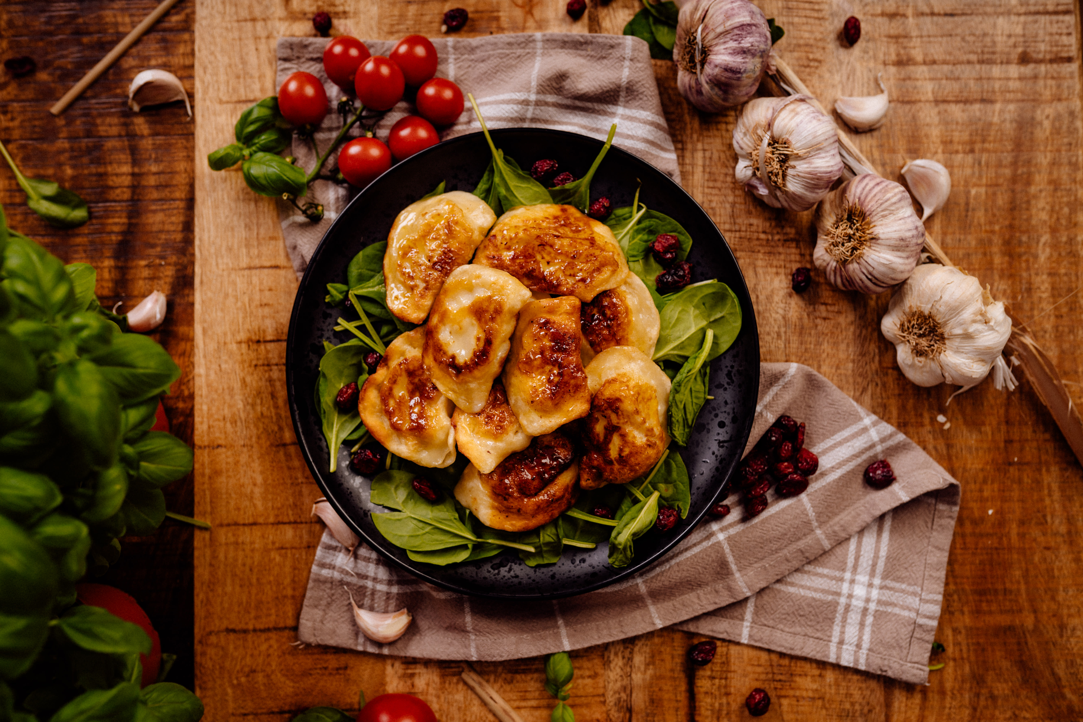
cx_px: 542
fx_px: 1053
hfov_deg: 54.4
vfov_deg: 37.9
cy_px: 361
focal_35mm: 35
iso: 100
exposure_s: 1/200
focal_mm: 35
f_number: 3.2
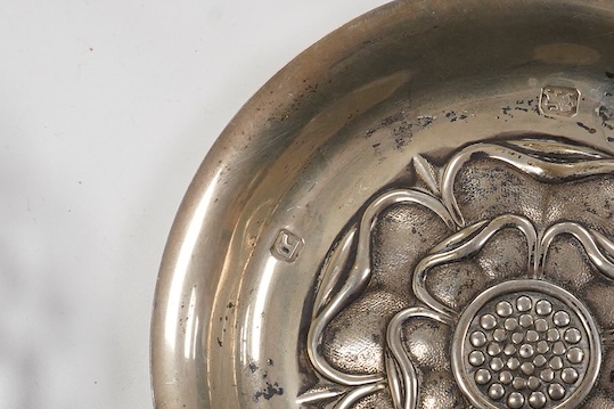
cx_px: 489
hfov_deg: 21.4
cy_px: 363
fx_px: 1603
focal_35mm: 94
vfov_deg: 14.4
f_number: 18
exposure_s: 1/100
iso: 2500
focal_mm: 30
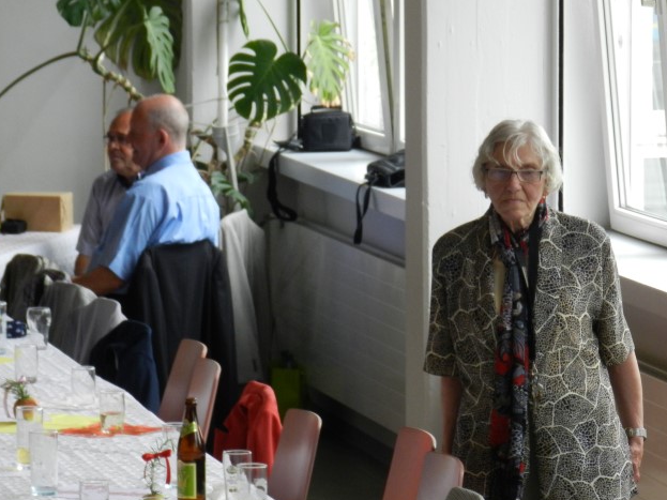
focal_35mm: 276
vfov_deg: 5.4
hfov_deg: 7.2
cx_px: 315
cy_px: 302
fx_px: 5317
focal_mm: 38.2
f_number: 5.6
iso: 400
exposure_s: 1/100
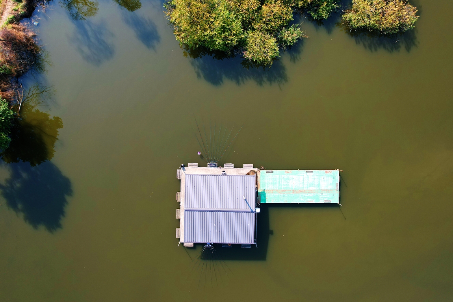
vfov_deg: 57.2
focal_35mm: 22
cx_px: 226
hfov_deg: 78.6
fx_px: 277
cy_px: 151
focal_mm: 8.38
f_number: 2.8
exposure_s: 1/500
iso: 100
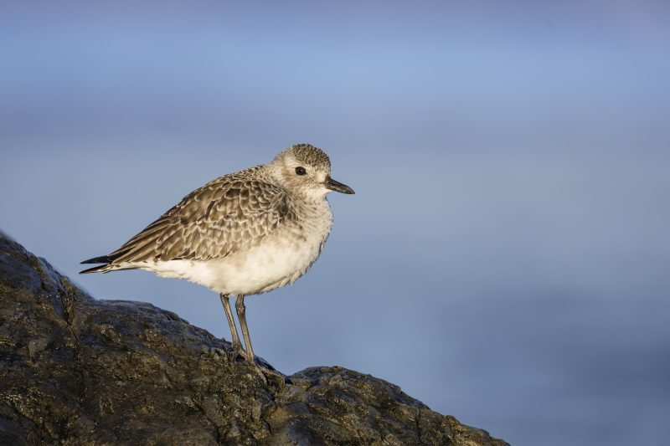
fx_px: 11164
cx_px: 335
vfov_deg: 2.3
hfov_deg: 3.4
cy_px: 223
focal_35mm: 600
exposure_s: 1/1250
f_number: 6.3
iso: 500
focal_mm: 600
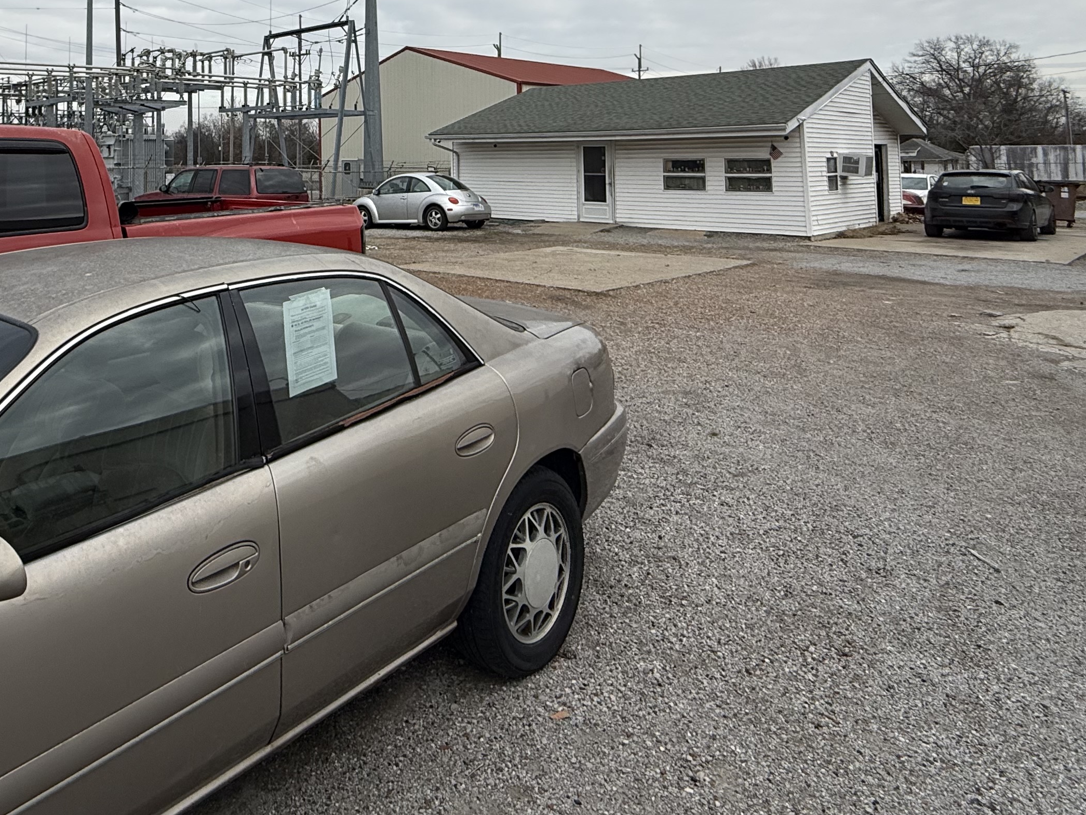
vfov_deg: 47.1
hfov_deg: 62.1
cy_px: 108
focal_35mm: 27
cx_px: 290
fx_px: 847
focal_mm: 2.22
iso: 50
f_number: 2.2
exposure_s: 1/1901
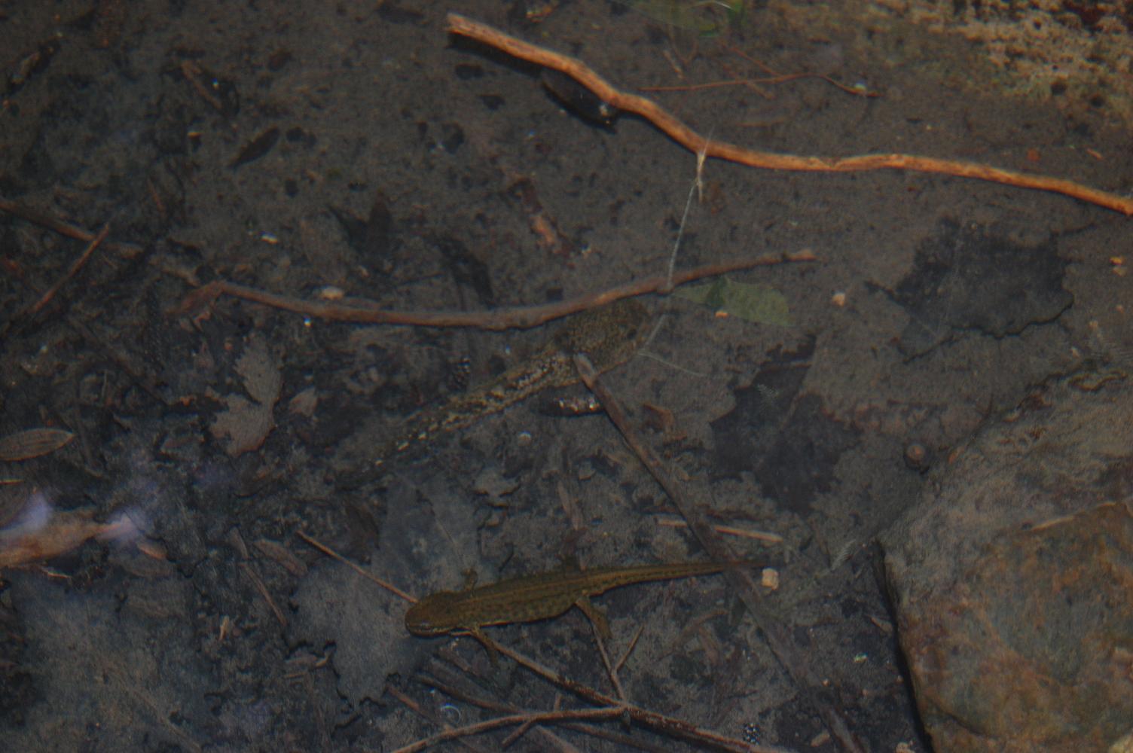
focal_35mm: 82
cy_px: 376
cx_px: 566
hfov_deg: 24.6
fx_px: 2594
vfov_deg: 16.5
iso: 400
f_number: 5.6
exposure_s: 1/60
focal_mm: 55
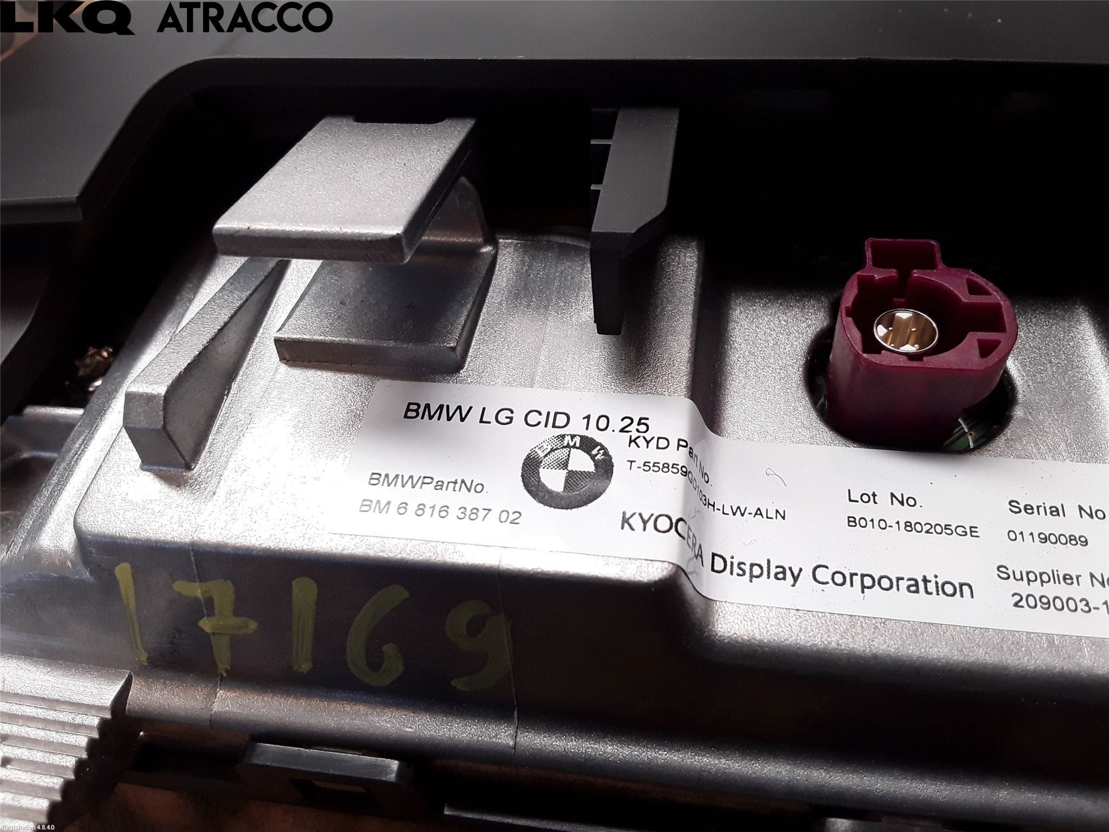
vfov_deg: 49.7
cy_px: 416
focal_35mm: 28
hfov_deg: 63.4
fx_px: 897
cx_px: 554
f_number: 1.9
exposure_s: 1/100
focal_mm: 2.91
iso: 100
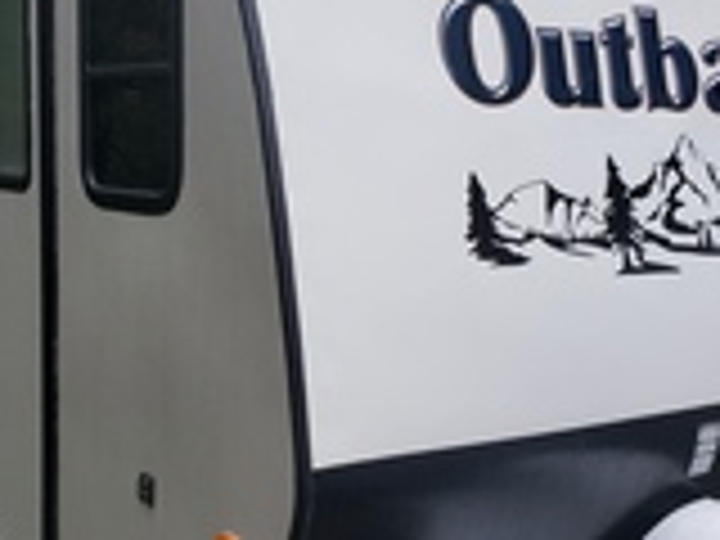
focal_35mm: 57
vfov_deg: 25.6
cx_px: 270
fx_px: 1186
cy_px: 344
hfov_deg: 33.6
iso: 64
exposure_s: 1/60
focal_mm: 4.3
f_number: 2.4
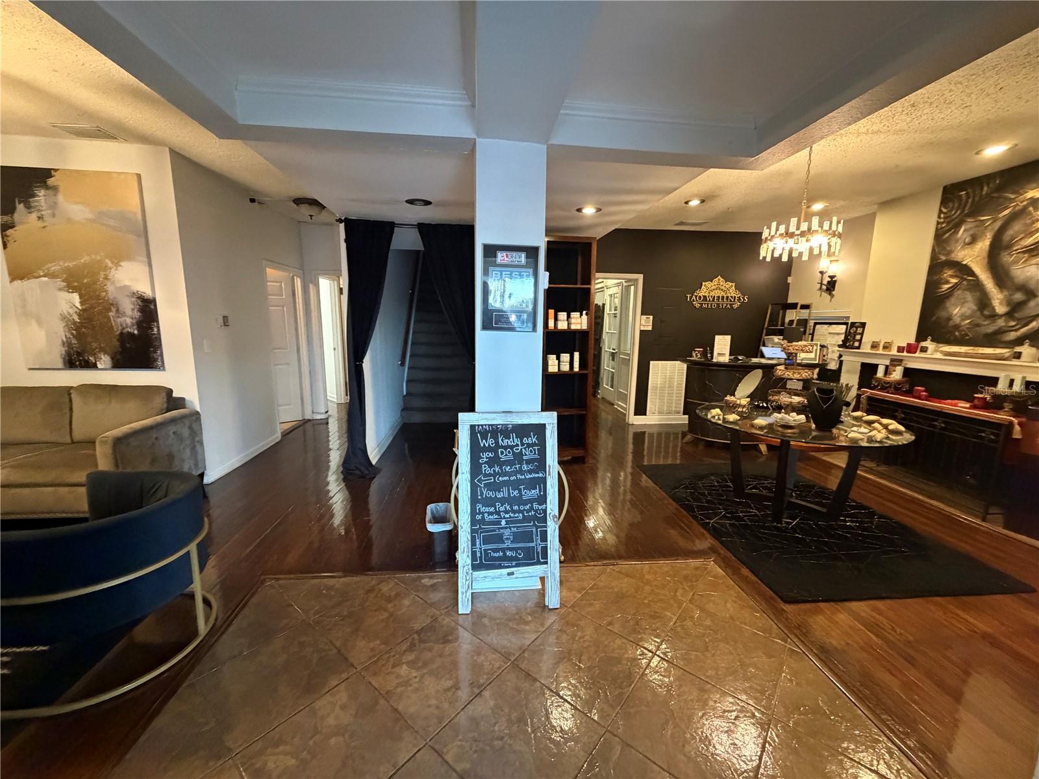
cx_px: 520
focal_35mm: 14
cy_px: 390
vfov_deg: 85.7
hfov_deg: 102.1
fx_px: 420
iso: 1000
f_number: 2.2
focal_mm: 2.22
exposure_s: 1/60
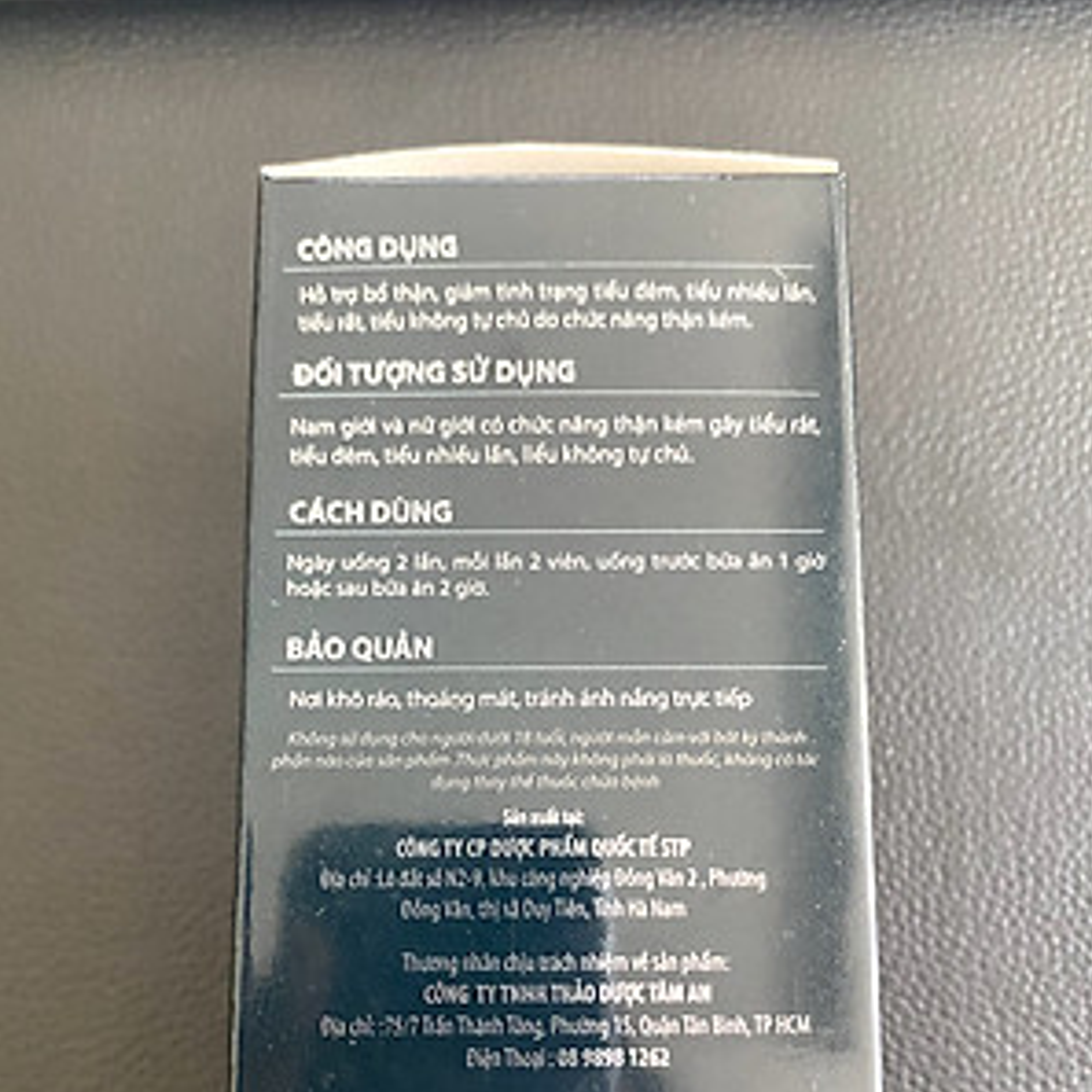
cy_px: 721
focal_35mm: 31
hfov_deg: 52.5
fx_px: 1106
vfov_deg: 51.6
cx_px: 548
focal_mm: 4.25
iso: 400
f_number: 1.8
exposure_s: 1/60
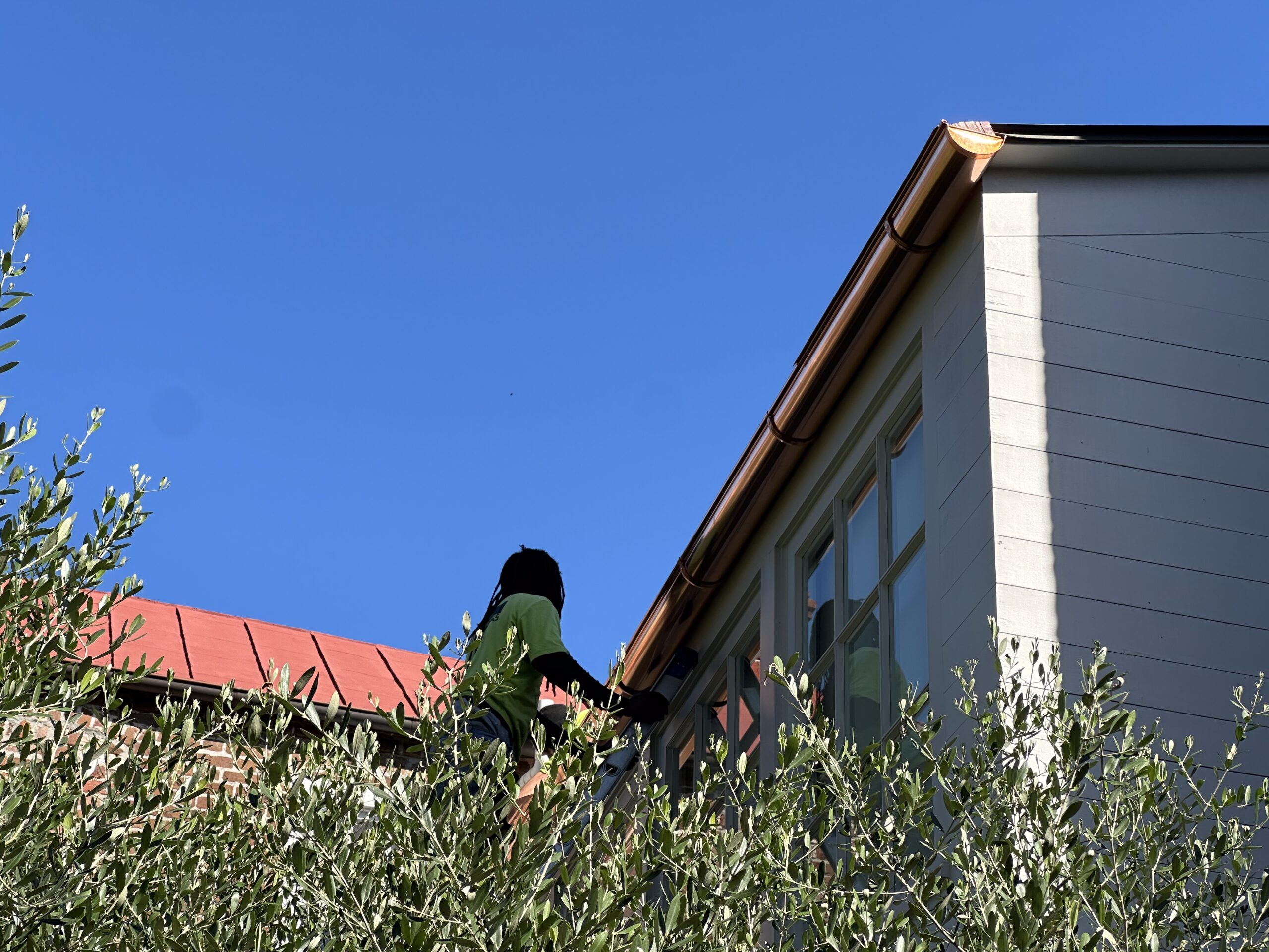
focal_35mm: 77
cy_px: 476
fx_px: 2823
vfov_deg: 19.1
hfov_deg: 25.3
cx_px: 634
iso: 32
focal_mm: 9
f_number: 2.8
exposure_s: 1/412
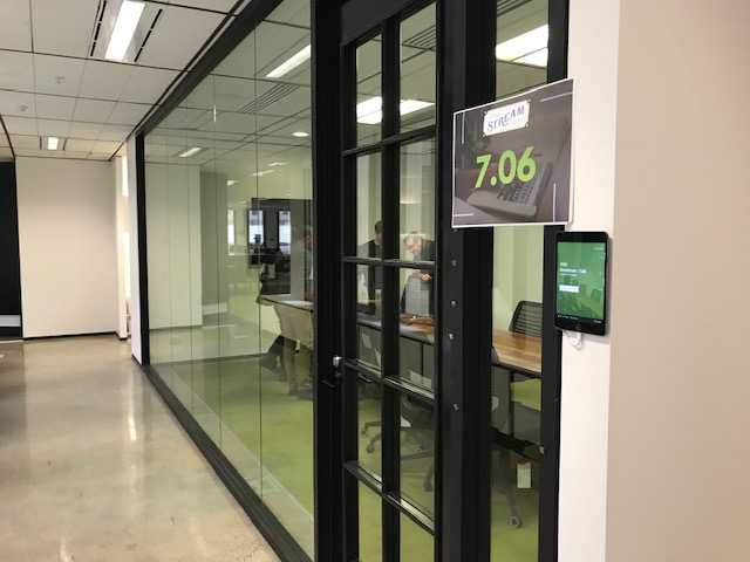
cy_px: 281
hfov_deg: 63.4
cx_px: 375
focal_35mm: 28
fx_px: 607
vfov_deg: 49.7
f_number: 1.8
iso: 40
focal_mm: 3.99
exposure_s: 1/25
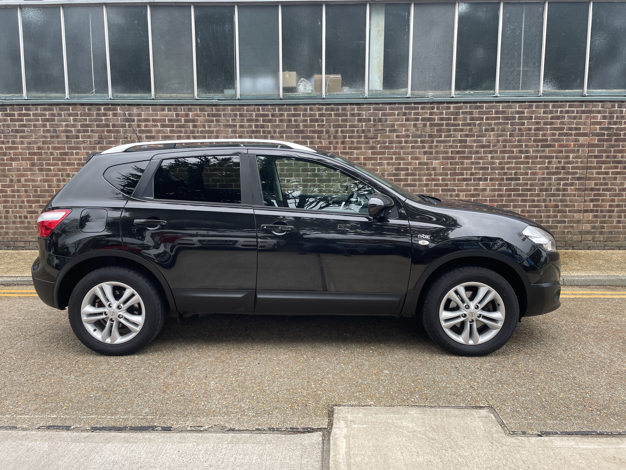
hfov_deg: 67.3
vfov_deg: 53.1
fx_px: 470
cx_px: 313
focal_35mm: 26
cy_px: 235
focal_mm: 4.2
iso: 32
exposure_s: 1/399
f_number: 1.6
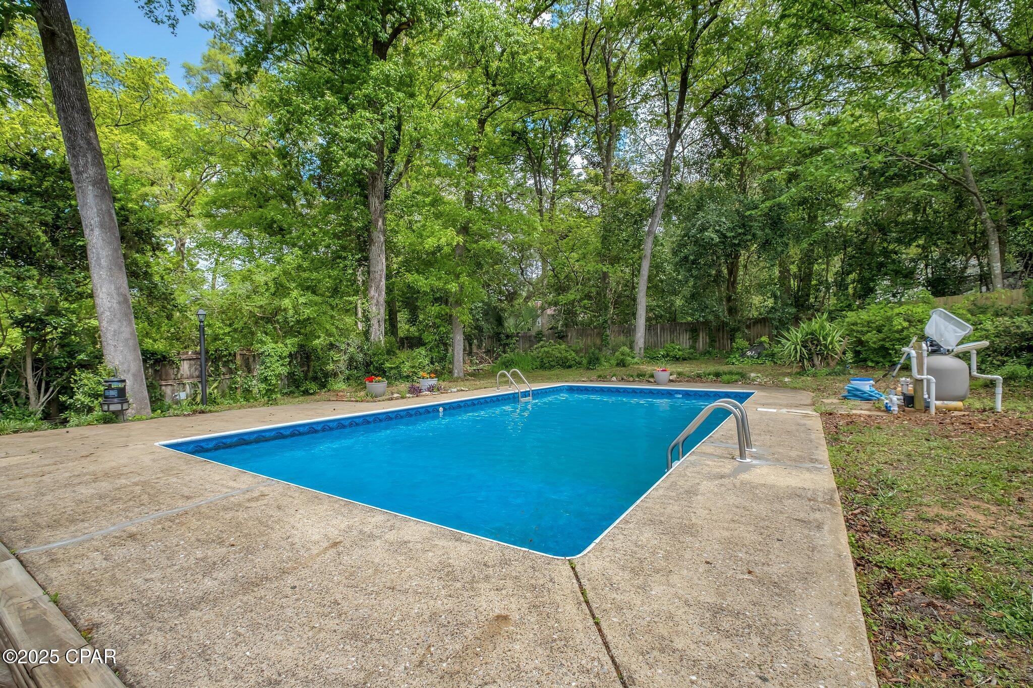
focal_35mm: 15
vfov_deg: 77.3
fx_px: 430
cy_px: 344
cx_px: 516
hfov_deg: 100.4
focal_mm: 10
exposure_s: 1/500
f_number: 8
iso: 400
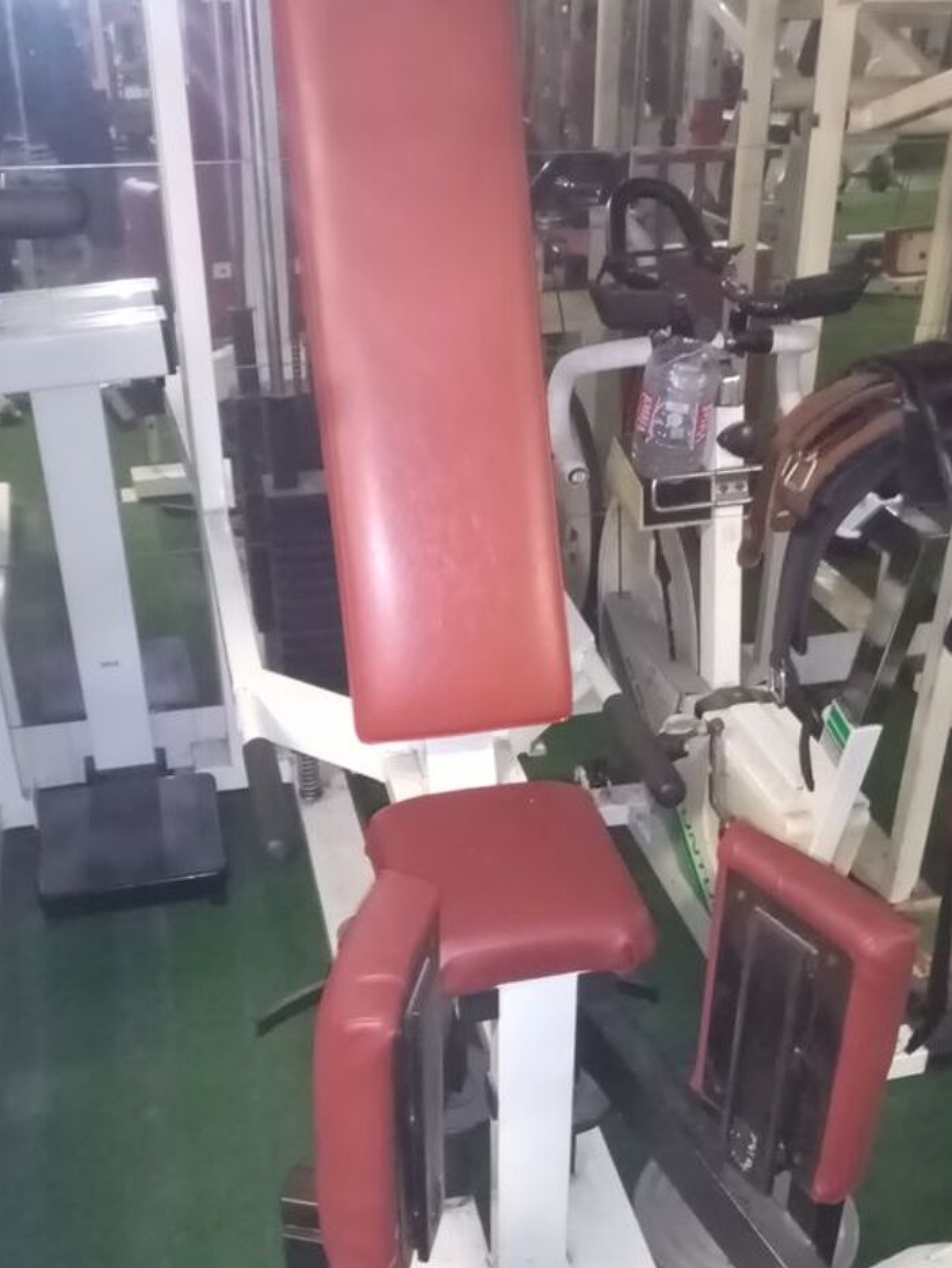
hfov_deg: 38.7
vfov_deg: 49.8
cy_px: 772
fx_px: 1356
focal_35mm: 37
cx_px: 506
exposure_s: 1/20
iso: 1269
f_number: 1.8
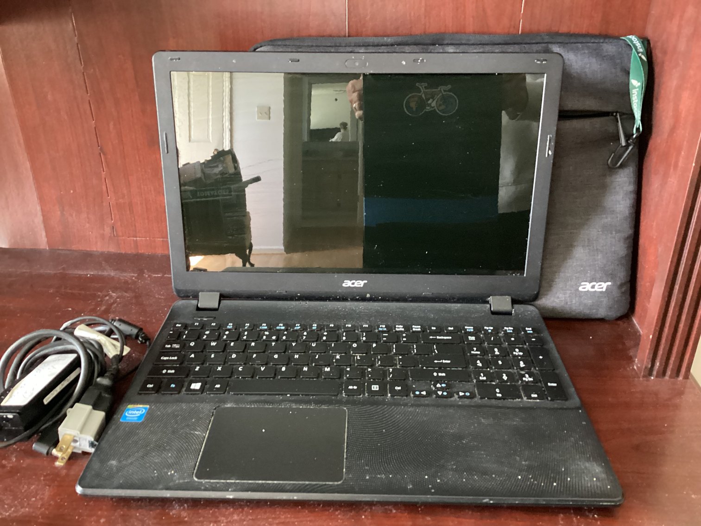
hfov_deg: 58.3
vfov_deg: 45.4
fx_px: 628
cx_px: 350
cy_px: 263
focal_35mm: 31
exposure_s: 1/20
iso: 640
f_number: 2.4
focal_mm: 3.3
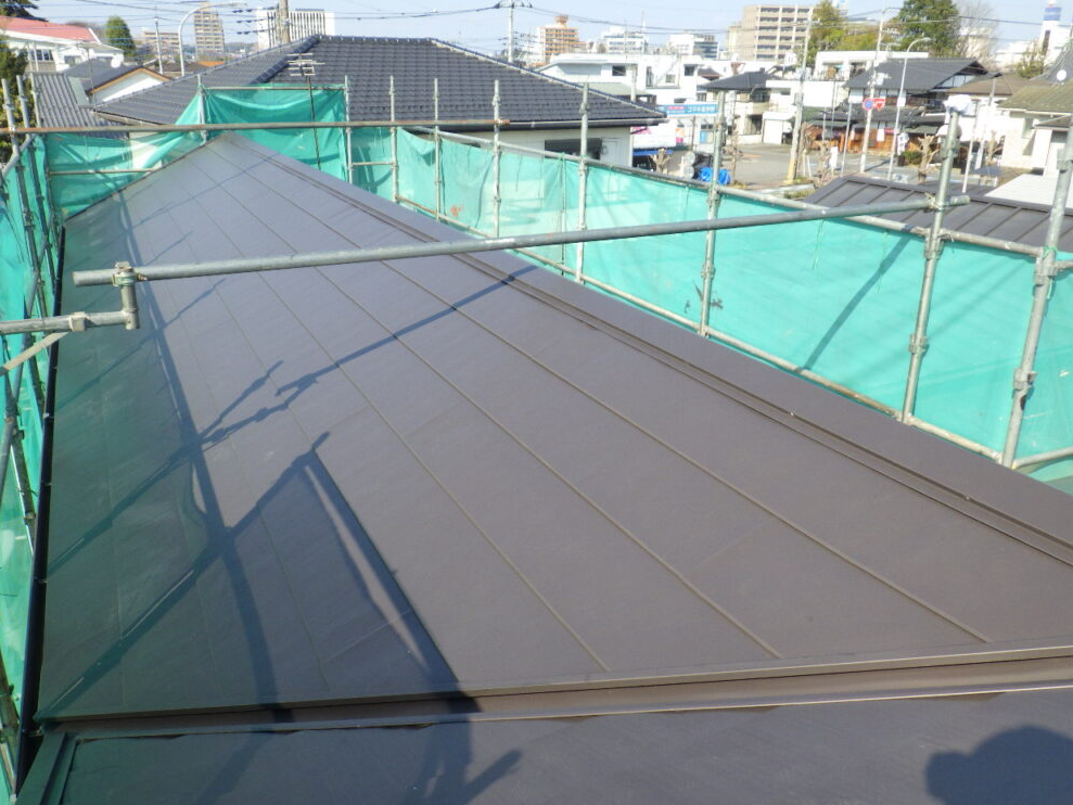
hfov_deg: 61.6
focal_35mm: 29
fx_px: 899
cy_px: 398
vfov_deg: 48.2
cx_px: 519
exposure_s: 1/500
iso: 125
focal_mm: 5
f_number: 4.2
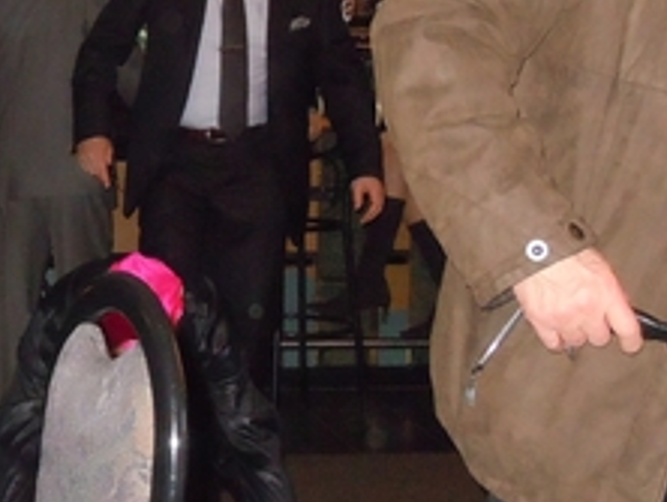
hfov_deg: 23.3
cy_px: 201
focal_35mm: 81
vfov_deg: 18.2
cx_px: 39
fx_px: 1562
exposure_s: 1/30
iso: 800
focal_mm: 5.4
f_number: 3.5
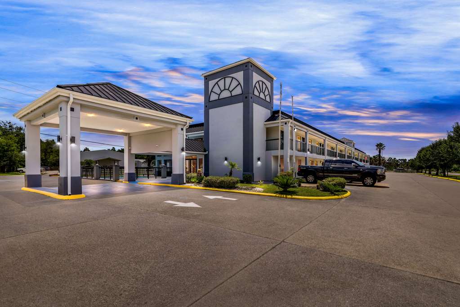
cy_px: 154
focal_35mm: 16
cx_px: 230
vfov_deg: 73.7
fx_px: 204
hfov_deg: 96.7
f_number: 8
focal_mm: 16
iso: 100
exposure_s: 1/320
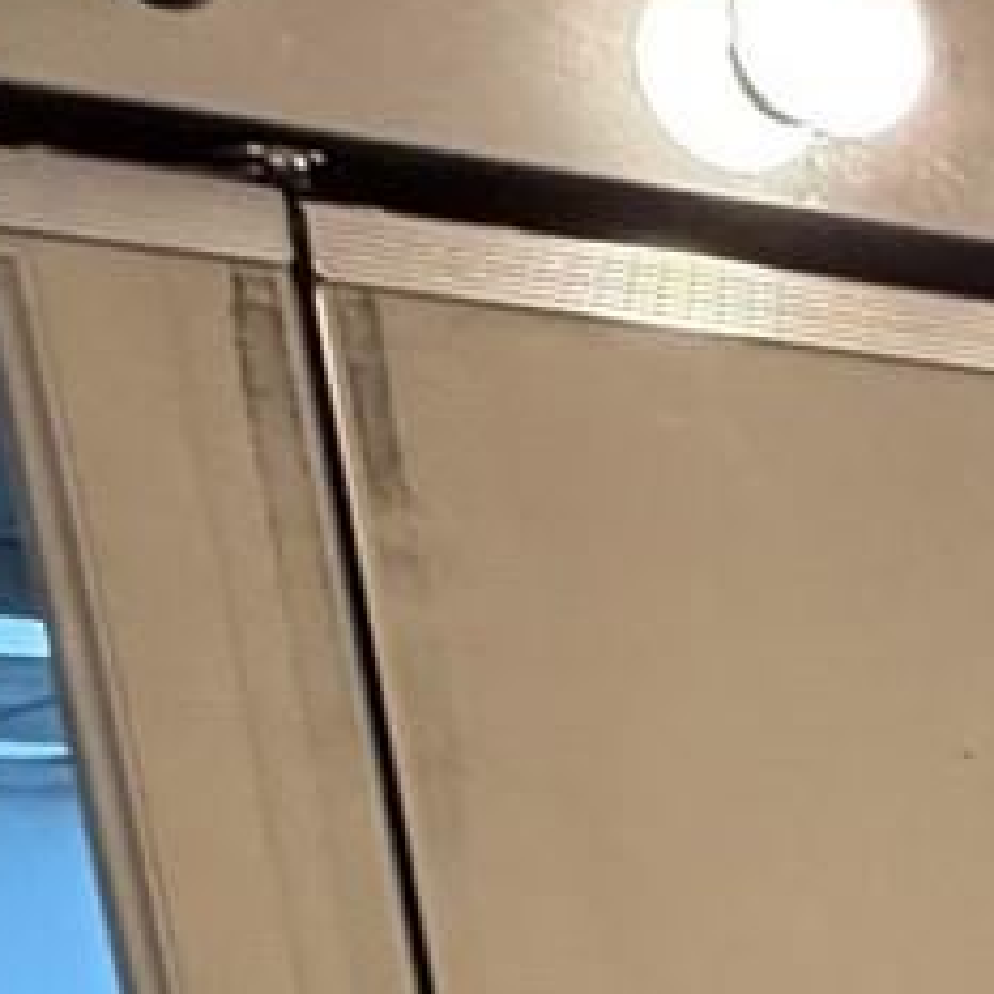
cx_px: 2602
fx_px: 3541
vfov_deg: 13.3
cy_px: 2125
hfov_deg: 11.9
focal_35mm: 109
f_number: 2.2
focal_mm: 2.22
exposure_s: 1/60
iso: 250
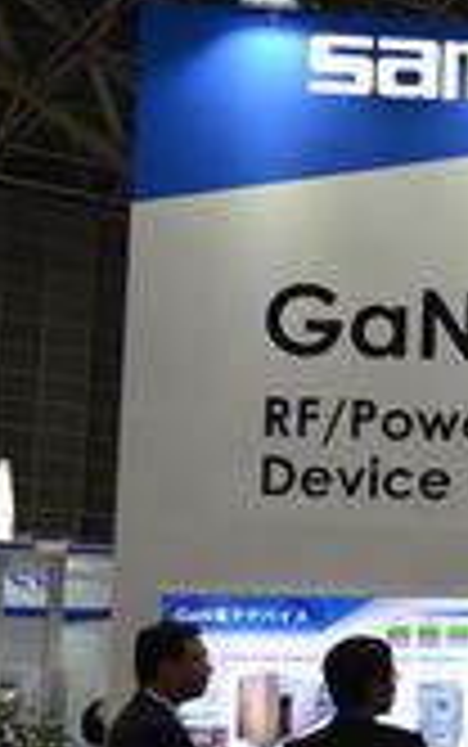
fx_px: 1345
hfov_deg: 16.5
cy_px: 562
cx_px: 842
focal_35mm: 66
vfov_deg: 30.5
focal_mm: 18
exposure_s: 1/80
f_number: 4.5
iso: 400
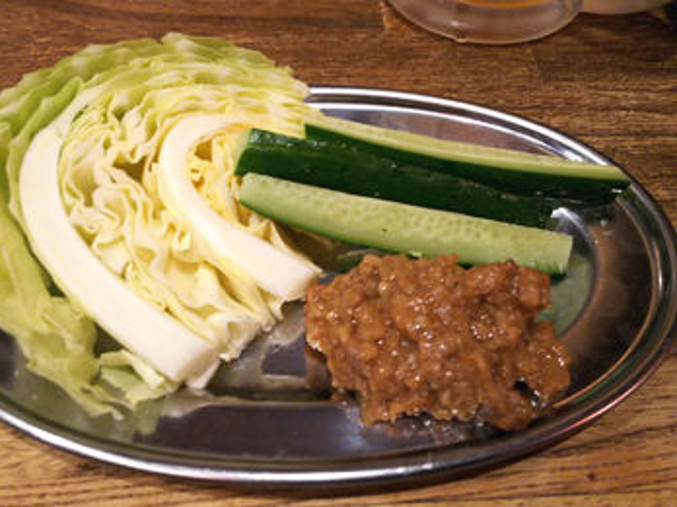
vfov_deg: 45.4
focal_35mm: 31
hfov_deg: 58.2
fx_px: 606
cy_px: 272
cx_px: 303
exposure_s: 1/30
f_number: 1.9
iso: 125
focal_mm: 4.2
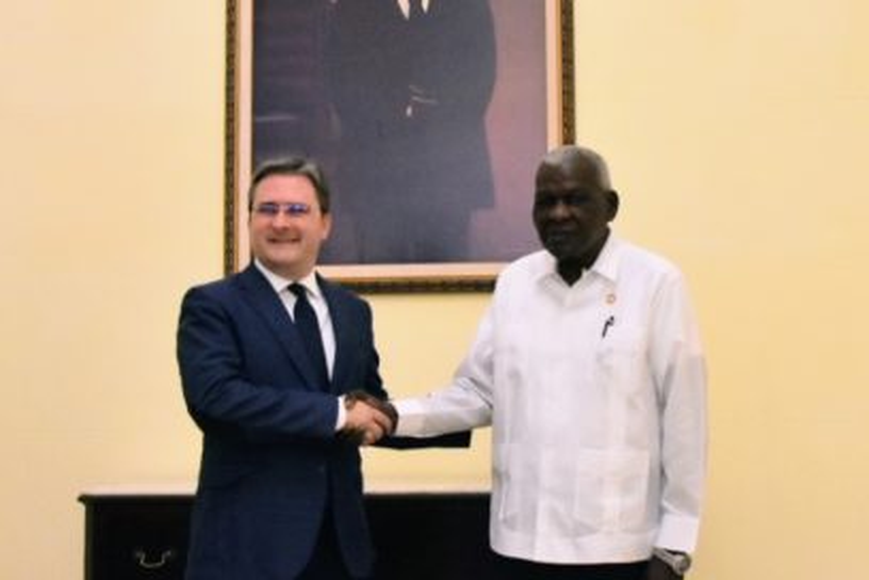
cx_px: 434
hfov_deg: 67.4
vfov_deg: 47.9
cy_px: 290
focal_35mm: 27
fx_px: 652
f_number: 3.5
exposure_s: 1/50
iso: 800
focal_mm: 18
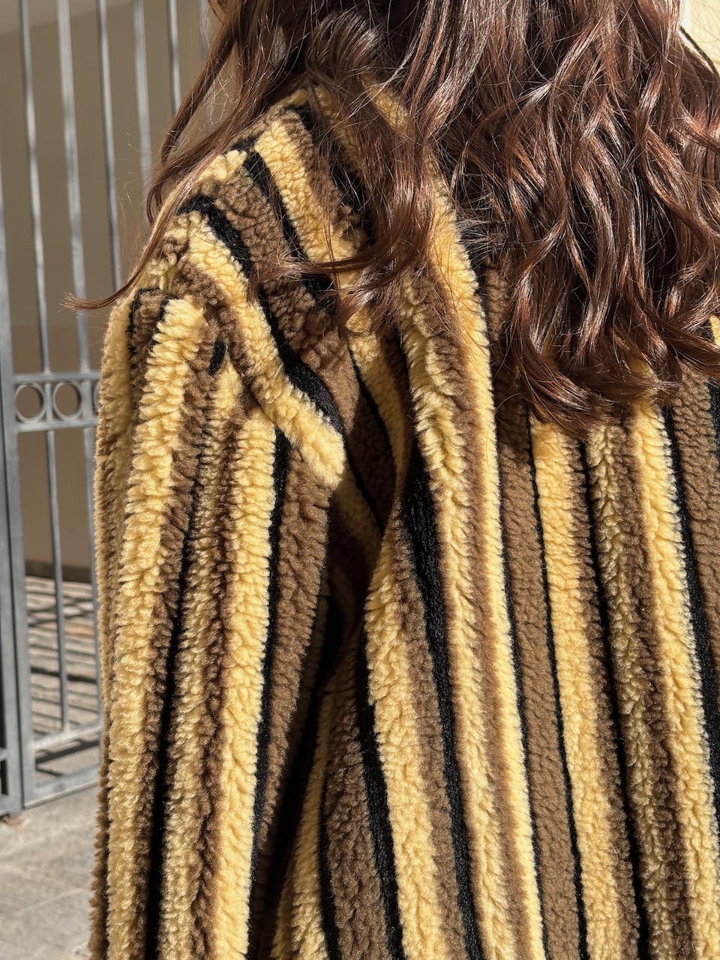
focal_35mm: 52
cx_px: 360
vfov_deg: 36.8
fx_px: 1442
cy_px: 480
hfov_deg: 28.0
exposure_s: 1/1616
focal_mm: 5.96
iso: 32
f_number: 1.6
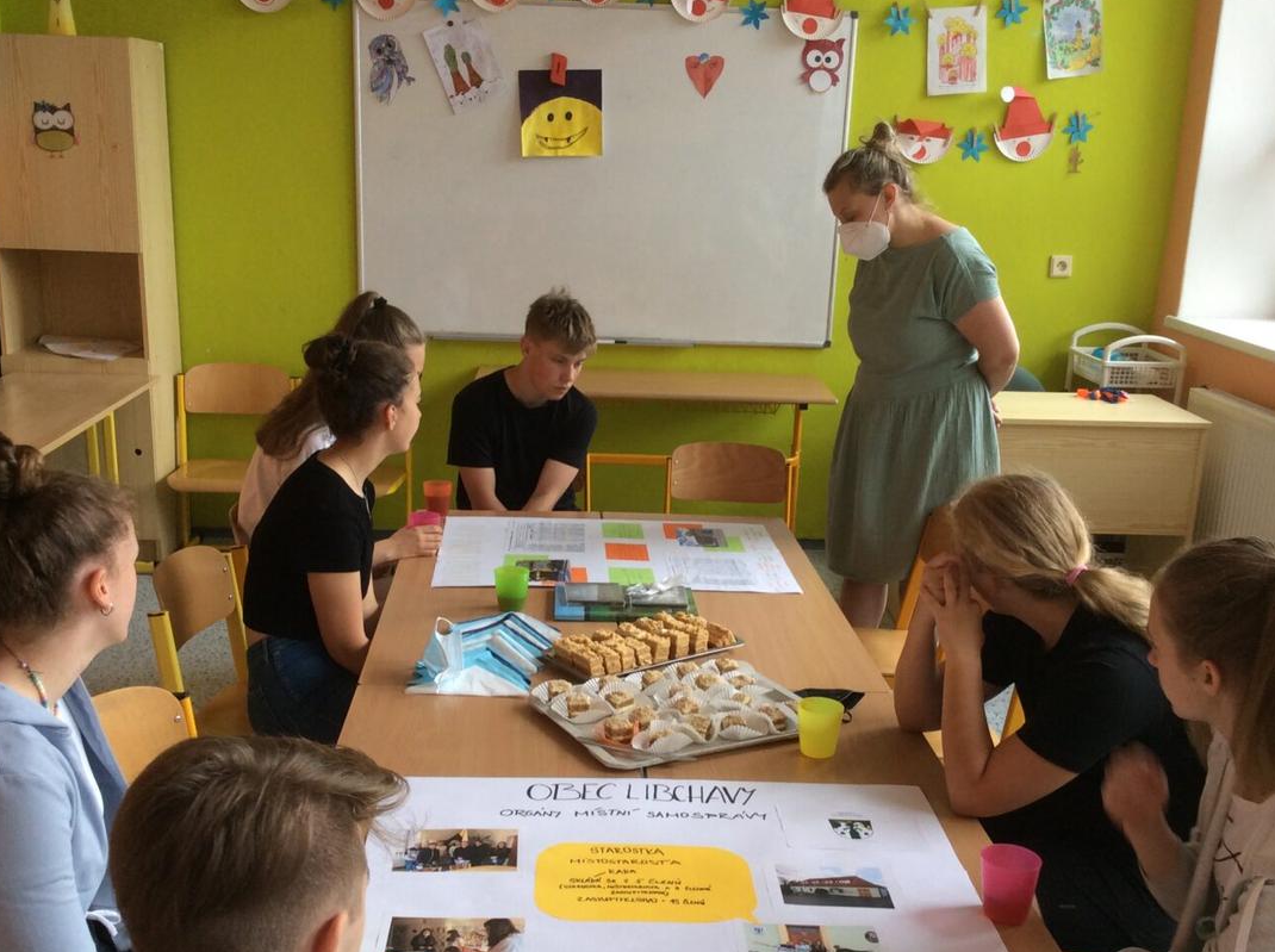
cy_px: 549
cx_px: 611
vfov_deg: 35.8
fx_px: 1471
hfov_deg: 46.9
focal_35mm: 40
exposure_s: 1/25
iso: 40
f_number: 2.4
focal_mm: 3.3
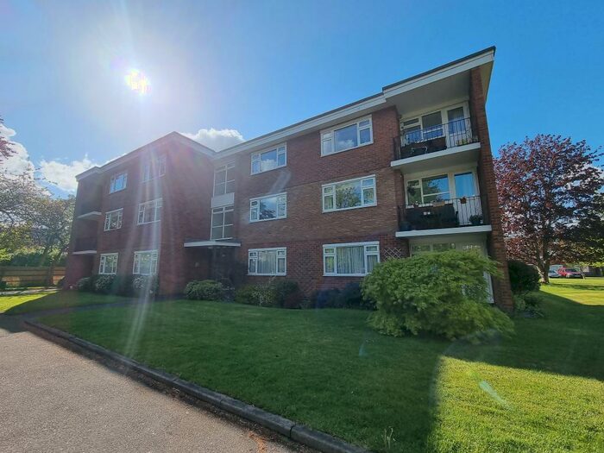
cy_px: 226
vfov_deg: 89.9
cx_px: 302
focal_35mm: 13
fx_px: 227
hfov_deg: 106.2
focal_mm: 2.2
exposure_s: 1/1916
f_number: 2.2
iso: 50
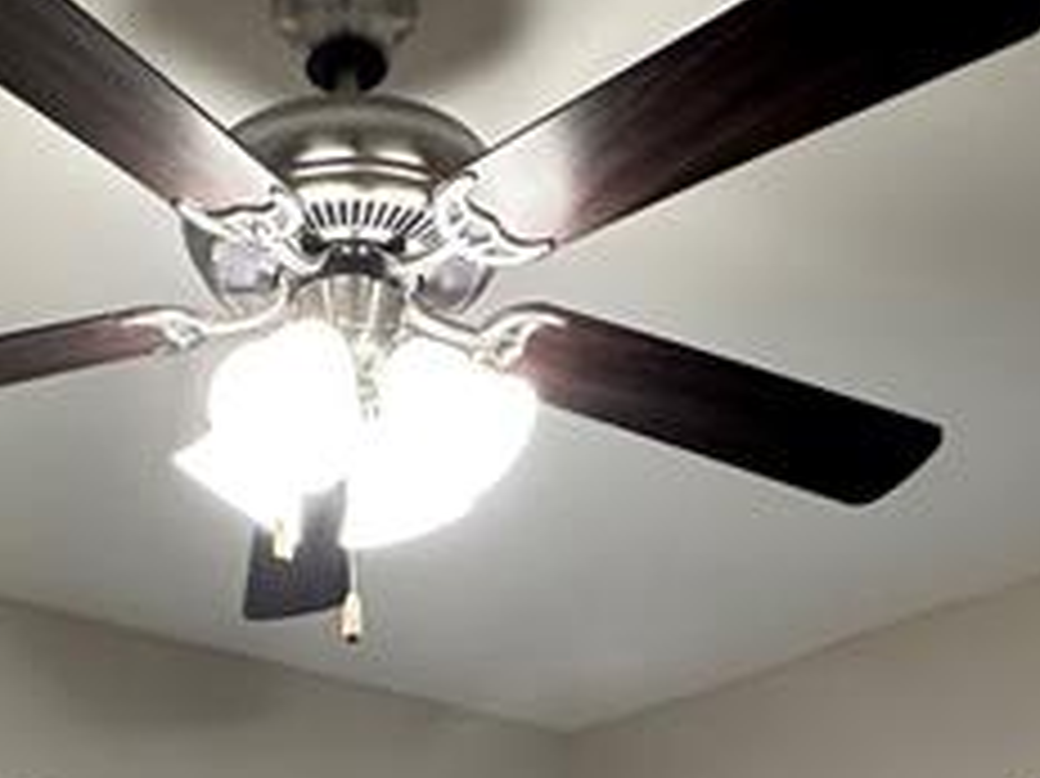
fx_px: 1862
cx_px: 356
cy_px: 1309
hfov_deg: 31.0
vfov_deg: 19.2
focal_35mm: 62
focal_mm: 2.22
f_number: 2.2
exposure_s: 1/60
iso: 160
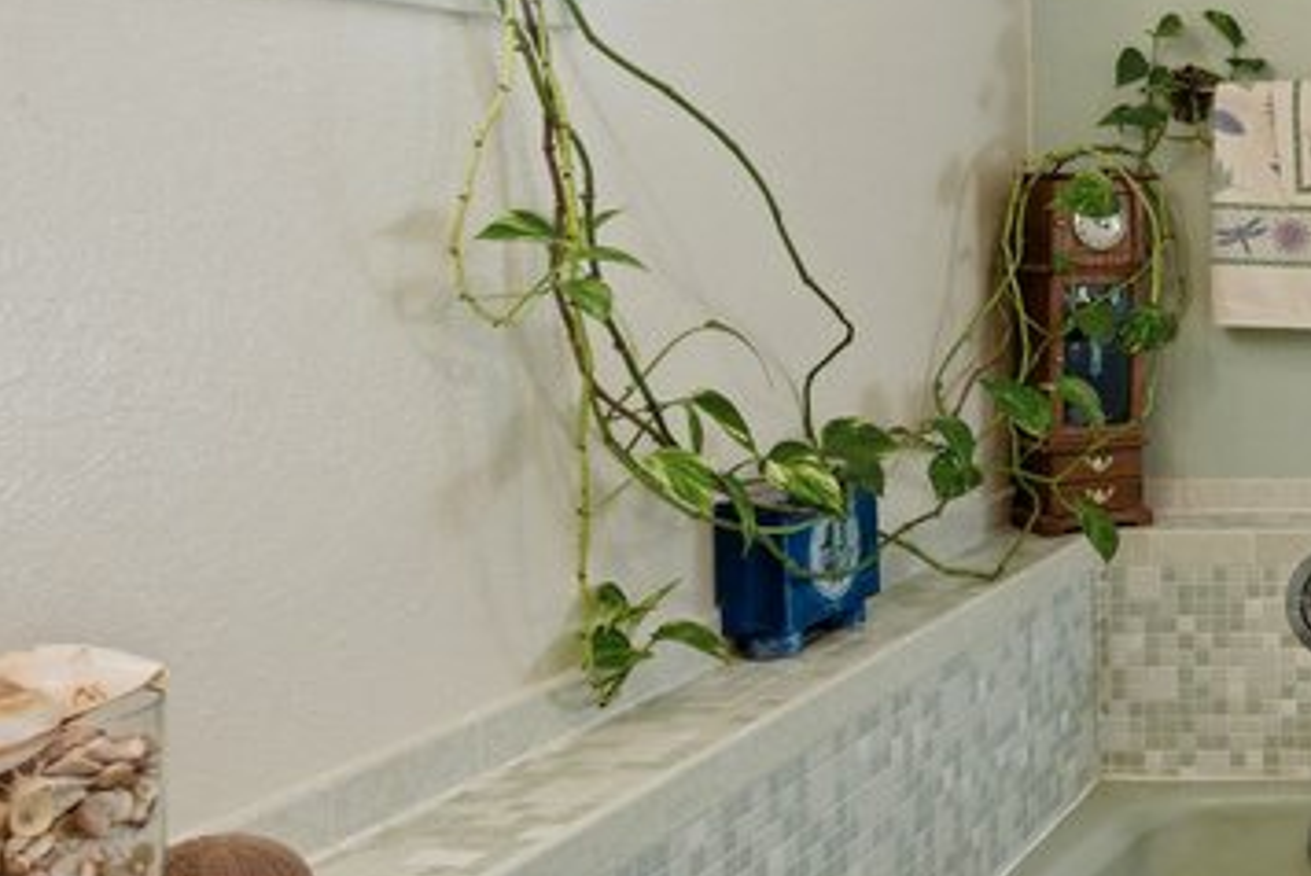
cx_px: 1701
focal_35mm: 46
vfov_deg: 28.8
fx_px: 1676
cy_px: 201
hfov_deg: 32.3
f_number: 8
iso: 100
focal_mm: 16
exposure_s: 1/30
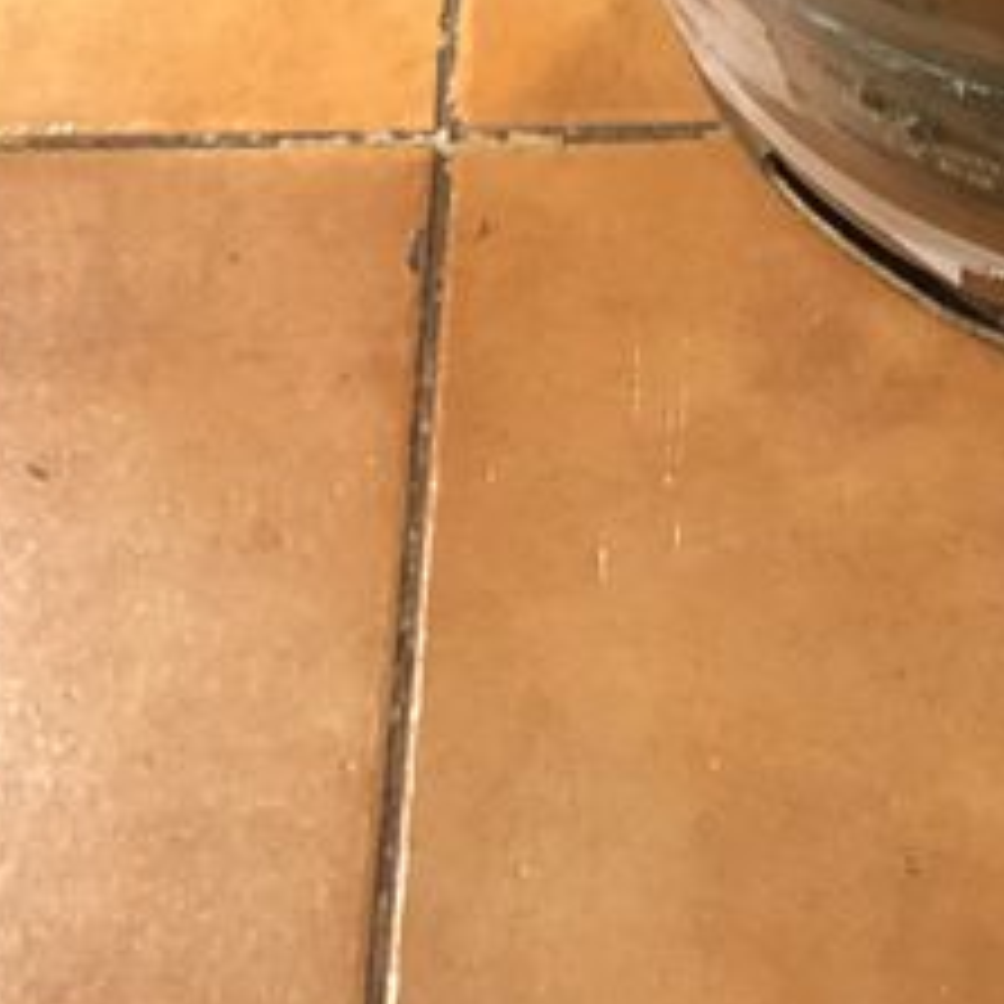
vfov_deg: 14.3
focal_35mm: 111
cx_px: 1117
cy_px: -653
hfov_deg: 15.3
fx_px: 3642
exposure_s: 1/7
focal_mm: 3.99
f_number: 1.8
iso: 80
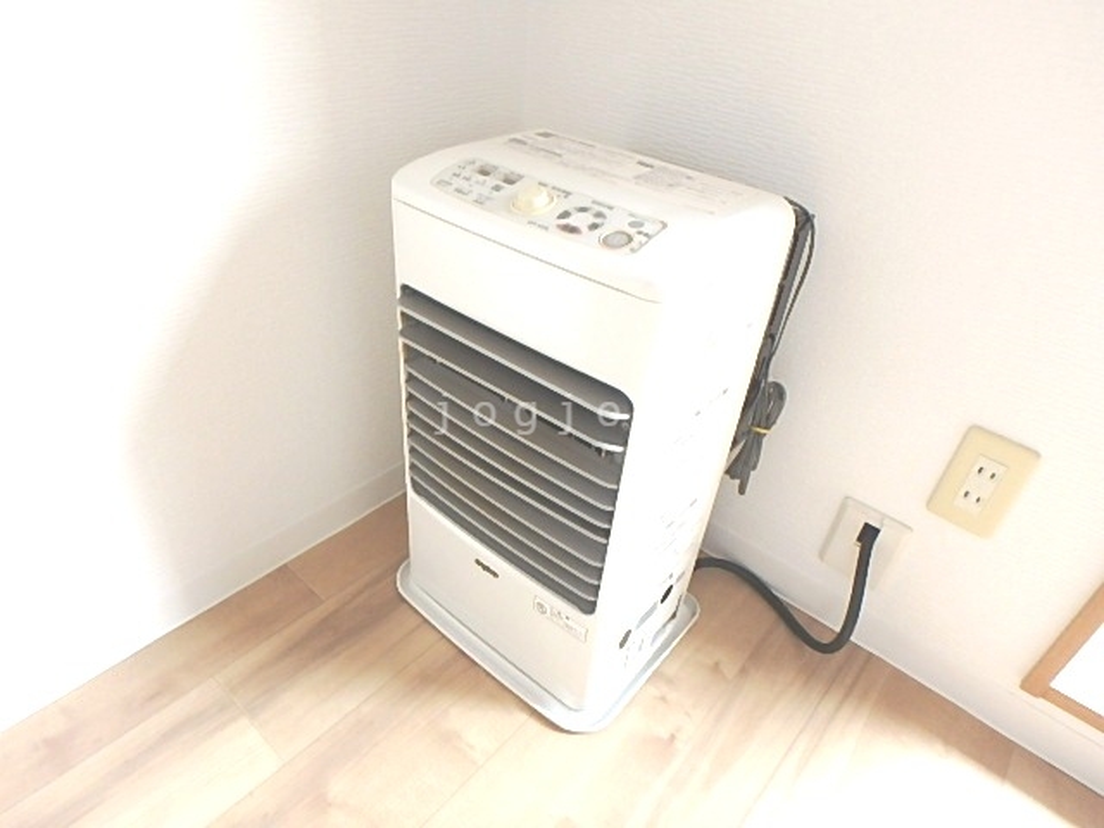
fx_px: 670
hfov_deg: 79.0
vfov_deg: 63.4
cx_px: 552
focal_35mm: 21
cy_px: 414
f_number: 3.5
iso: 200
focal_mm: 3.7
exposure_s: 1/30
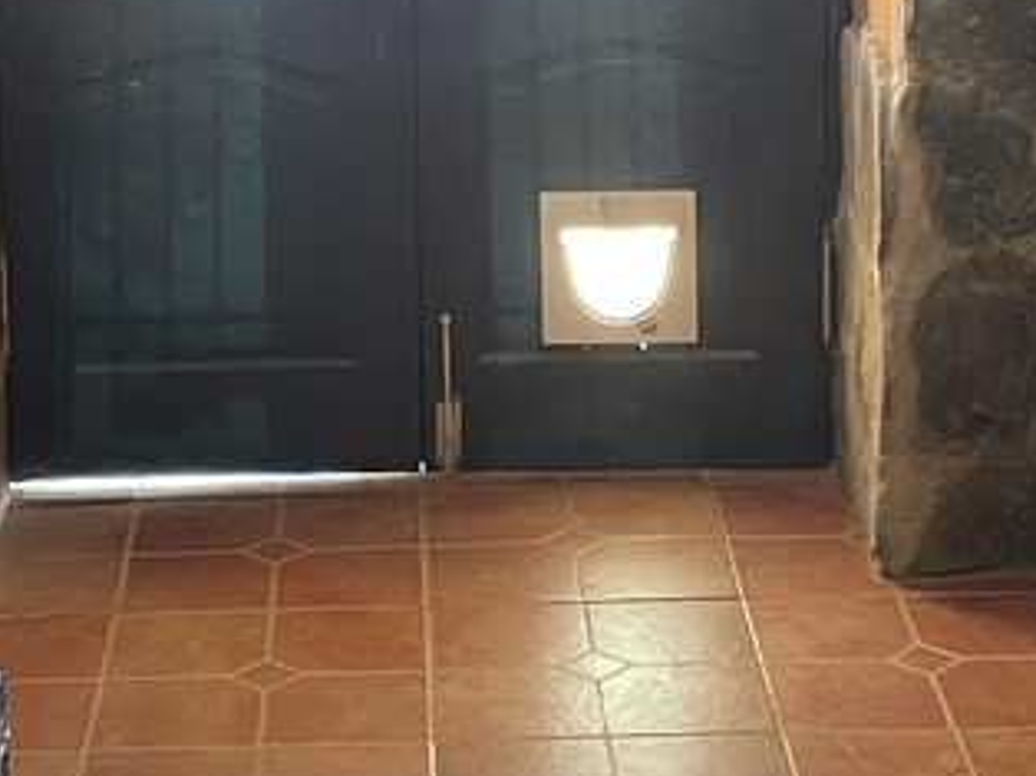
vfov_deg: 13.6
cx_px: 366
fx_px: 3170
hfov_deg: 18.5
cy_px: -152
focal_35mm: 106
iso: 320
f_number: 1.6
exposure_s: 1/50
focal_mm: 4.2
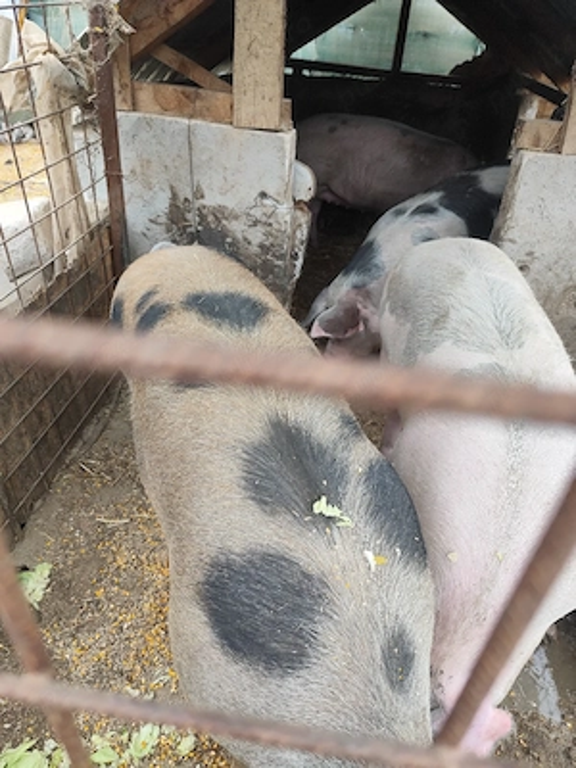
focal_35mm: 23
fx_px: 510
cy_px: 384
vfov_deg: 73.9
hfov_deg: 58.9
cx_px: 288
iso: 80
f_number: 1.65
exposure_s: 1/100
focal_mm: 6.19
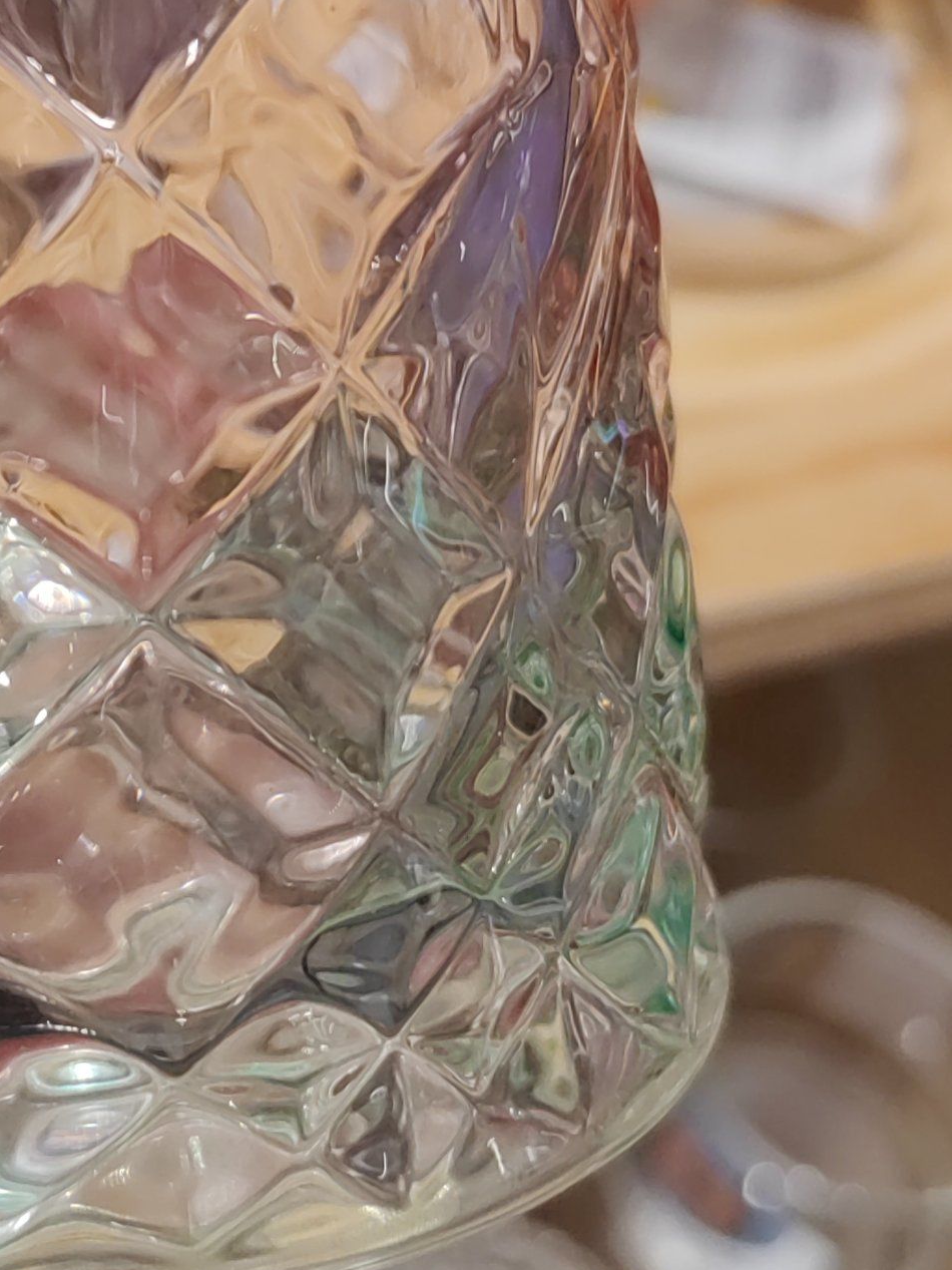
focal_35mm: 69
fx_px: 2531
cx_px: -66
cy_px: 292
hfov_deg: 20.4
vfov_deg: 27.7
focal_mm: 5.54
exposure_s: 1/120
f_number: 1.8
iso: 80
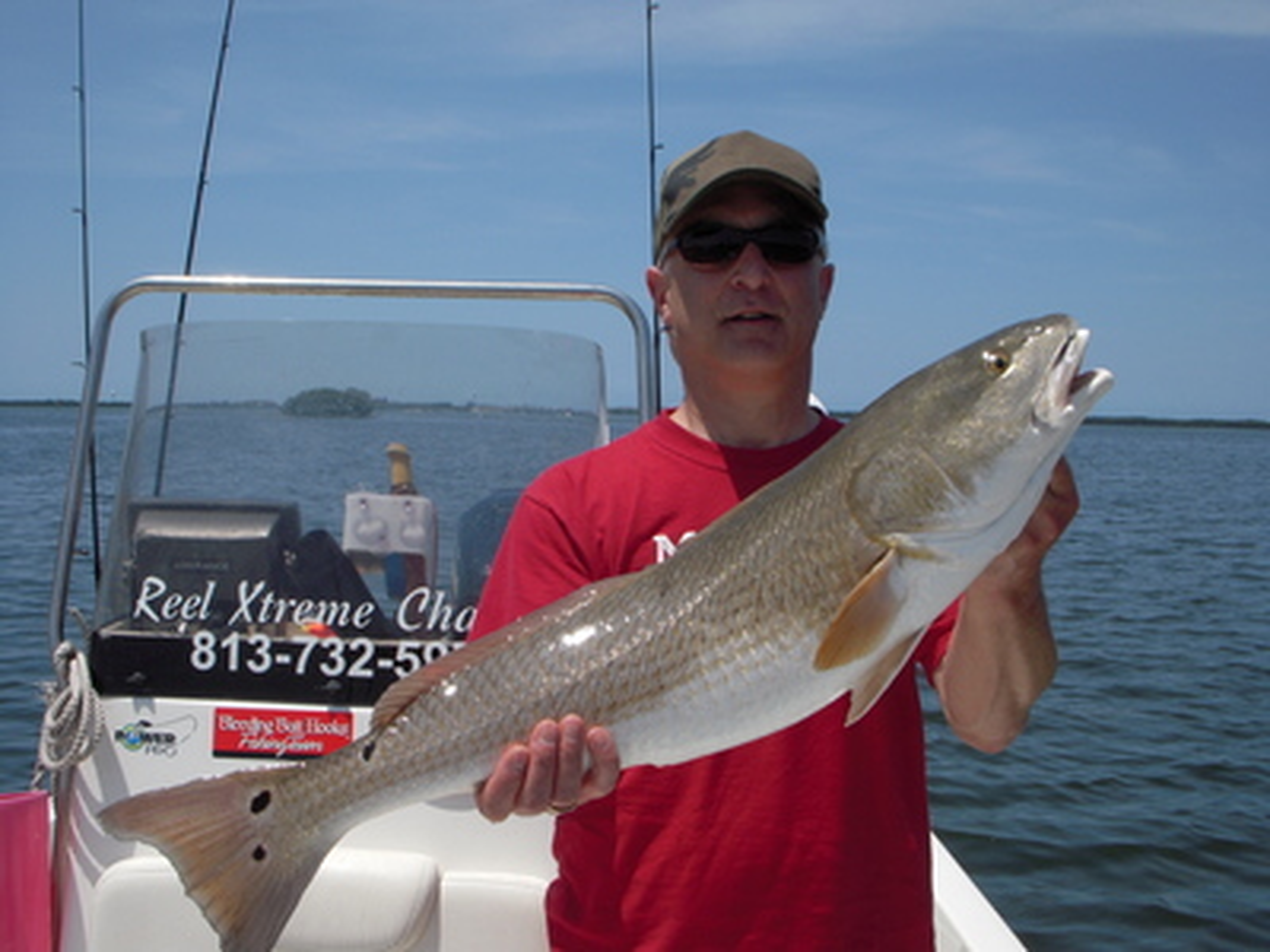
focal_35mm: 38
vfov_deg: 37.7
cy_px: 476
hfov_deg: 49.0
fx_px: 1394
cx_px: 635
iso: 100
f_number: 6.6
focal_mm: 6.3
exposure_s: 1/400
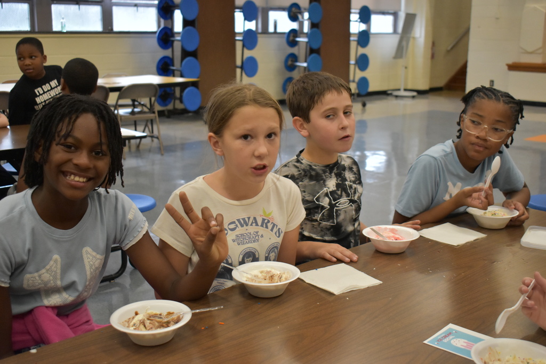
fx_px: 660
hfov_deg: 45.0
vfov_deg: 30.9
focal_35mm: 44
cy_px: 182
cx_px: 273
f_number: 4.2
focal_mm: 29
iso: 1600
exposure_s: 1/125
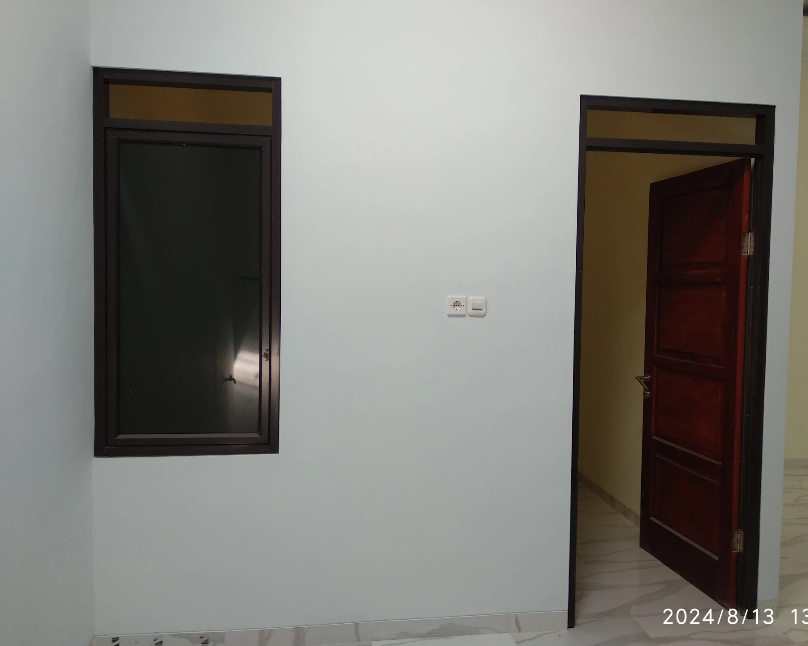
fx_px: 670
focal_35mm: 28
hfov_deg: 62.2
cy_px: 319
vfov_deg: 51.5
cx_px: 430
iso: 125
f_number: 2.2
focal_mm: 3.81
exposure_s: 1/50
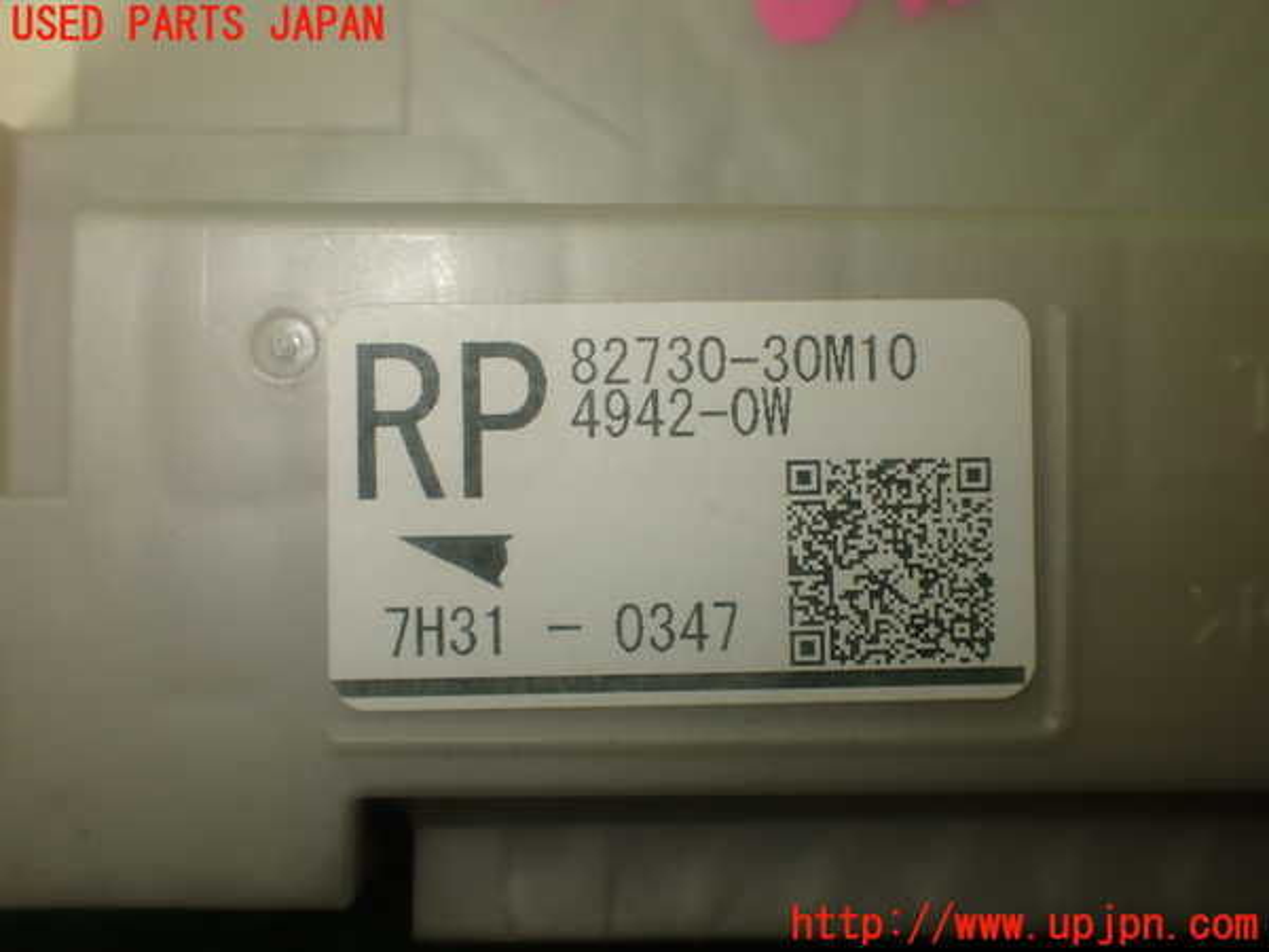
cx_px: 634
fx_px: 1320
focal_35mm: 36
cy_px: 476
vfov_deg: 39.7
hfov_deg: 51.4
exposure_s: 1/125
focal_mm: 6.37
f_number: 3.5
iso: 100
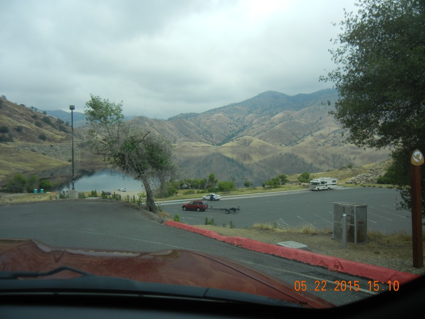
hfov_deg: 60.0
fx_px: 368
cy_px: 160
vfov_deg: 46.8
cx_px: 212
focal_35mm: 30
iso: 160
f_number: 3.5
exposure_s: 1/860
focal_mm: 5.4
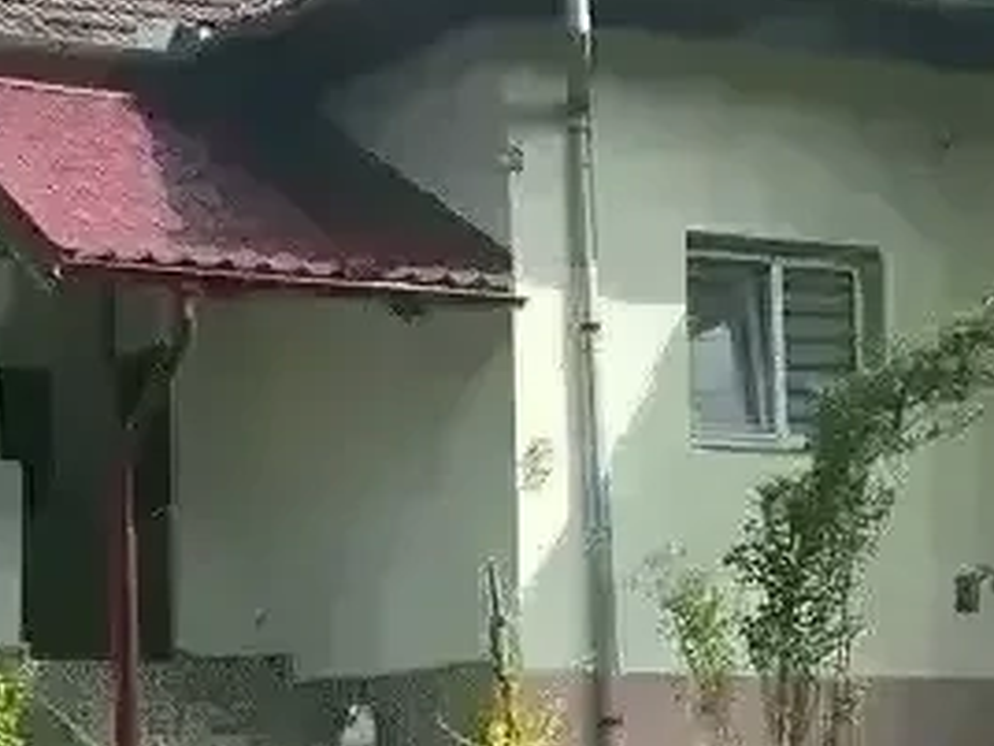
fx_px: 2785
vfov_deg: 15.1
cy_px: 694
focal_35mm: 97
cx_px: 226
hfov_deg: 20.1
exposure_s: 1/2358
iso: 50
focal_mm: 5.1
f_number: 1.6
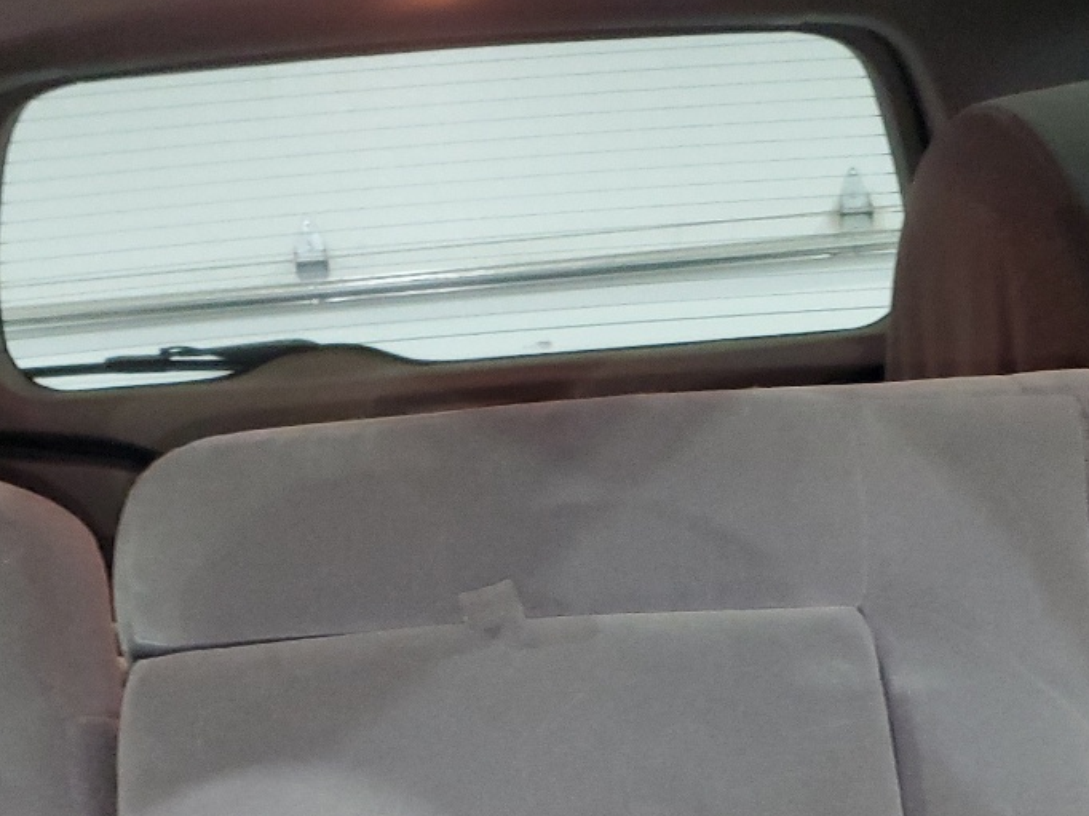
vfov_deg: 22.3
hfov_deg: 31.7
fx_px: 1918
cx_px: 575
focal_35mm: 61
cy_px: 953
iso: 305
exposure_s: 1/20
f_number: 1.5
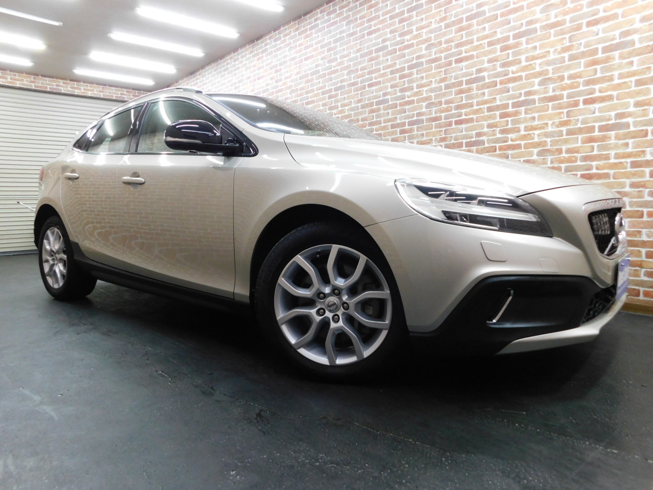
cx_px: 326
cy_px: 245
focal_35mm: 24
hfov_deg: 71.6
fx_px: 453
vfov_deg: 56.8
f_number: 3
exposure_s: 1/30
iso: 400
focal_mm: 4.1
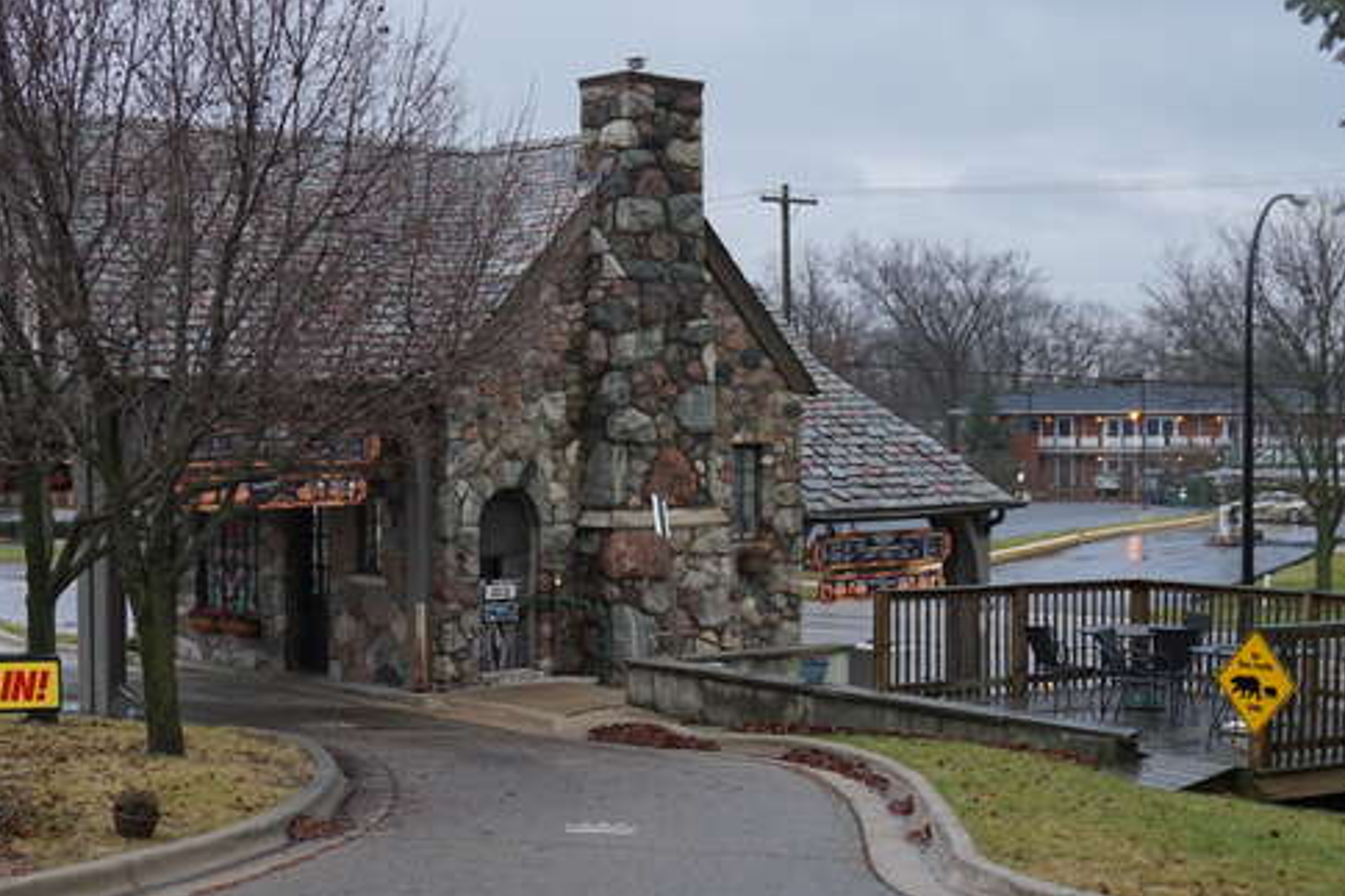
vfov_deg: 22.0
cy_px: 467
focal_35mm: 62
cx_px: 654
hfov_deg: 32.5
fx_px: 2309
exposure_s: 1/160
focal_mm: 25
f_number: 4.5
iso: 400
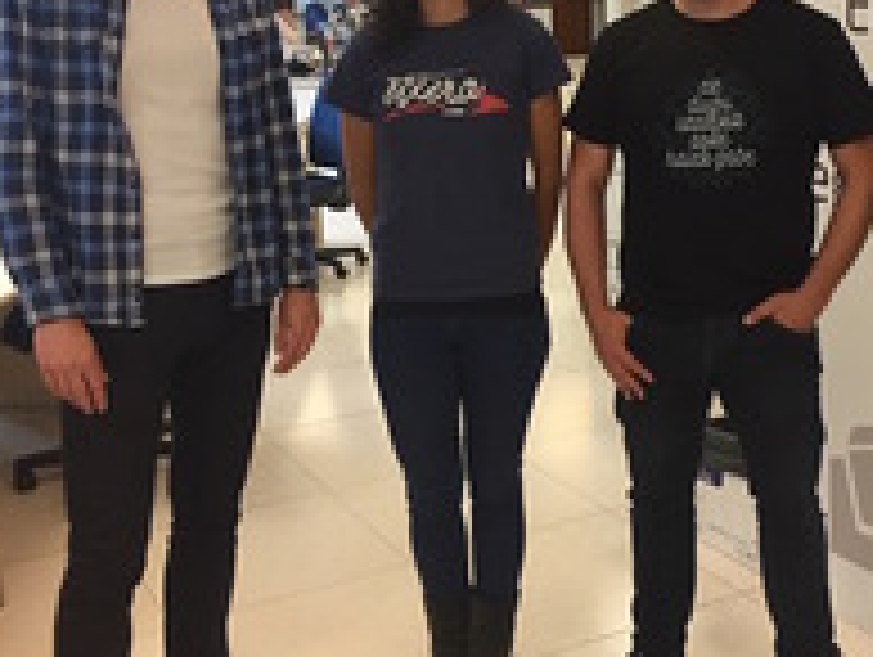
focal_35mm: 52
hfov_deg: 36.4
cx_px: 576
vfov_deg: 28.0
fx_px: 1313
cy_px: 241
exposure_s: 1/33
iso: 64
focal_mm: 4.15
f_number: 2.2
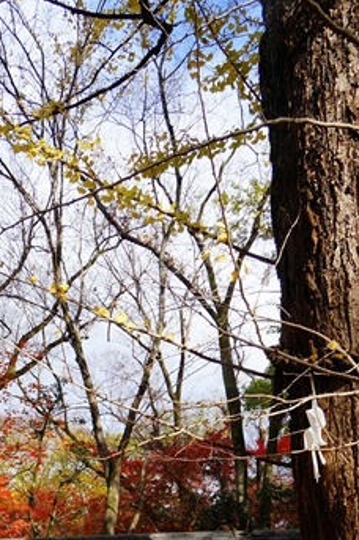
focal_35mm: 35
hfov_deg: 36.5
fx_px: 525
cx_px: 72
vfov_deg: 46.5
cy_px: 527
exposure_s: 1/125
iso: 100
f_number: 8
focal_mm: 10
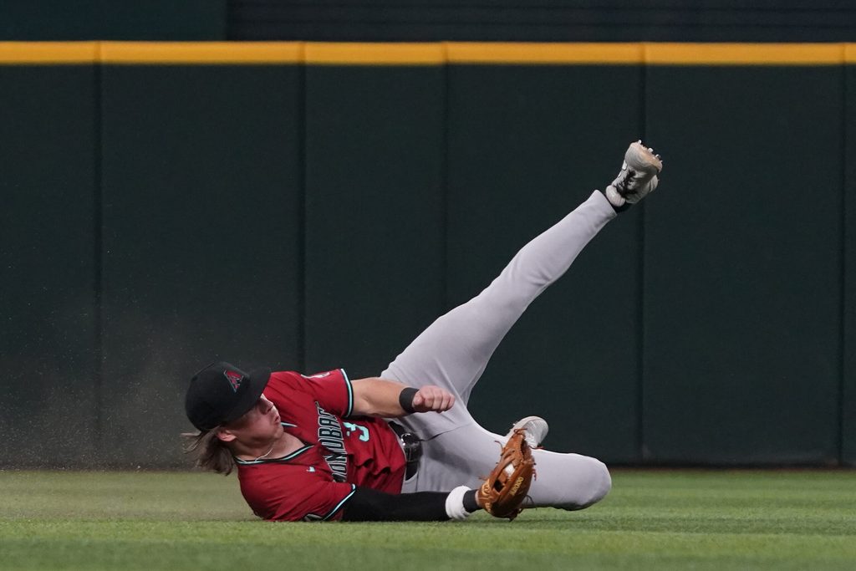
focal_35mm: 347
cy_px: 286
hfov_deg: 5.9
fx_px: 8251
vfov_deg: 4.0
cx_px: 428
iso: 5000
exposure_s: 1/1600
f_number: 6.3
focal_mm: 347
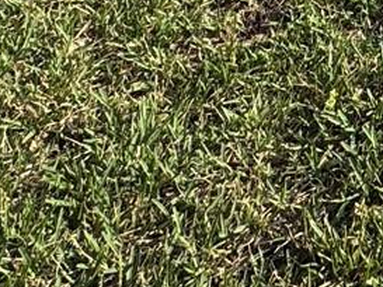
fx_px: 908
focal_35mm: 82
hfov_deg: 19.8
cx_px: 612
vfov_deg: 12.4
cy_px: -479
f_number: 2.2
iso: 50
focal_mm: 2.22
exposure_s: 1/2083
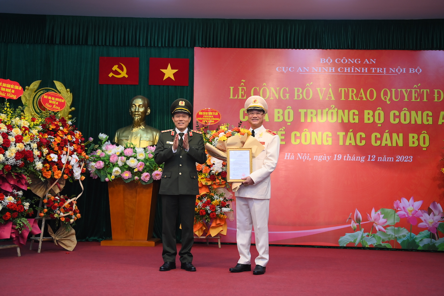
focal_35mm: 45
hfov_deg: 43.6
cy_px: 148
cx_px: 222
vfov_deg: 29.9
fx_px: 555
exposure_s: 1/160
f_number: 3.5
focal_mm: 45
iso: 640
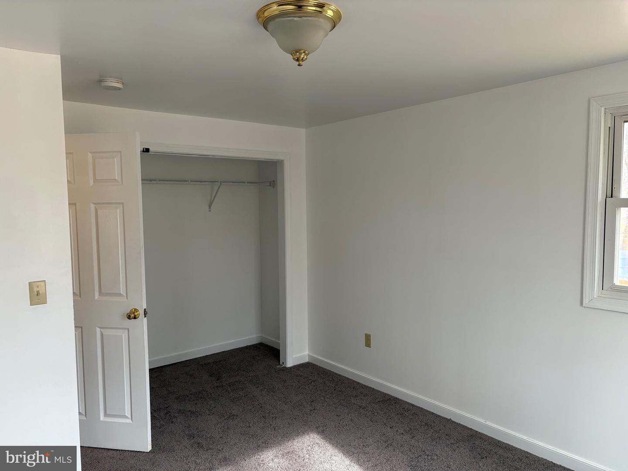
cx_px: 314
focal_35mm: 26
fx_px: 472
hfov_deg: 67.3
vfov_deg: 53.1
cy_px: 236
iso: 125
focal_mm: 5.96
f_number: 1.6
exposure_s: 1/69
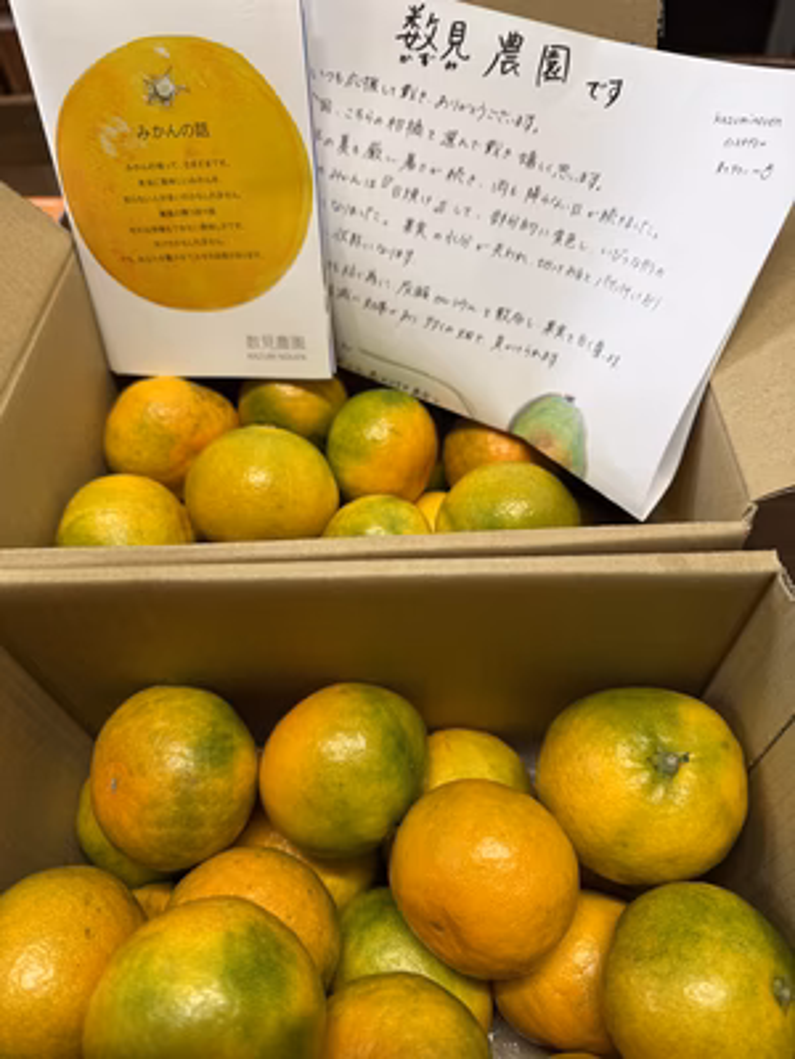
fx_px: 735
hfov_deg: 56.8
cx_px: 398
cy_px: 530
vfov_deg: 71.6
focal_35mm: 24
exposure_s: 1/63
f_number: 1.78
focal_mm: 6.76
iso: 100
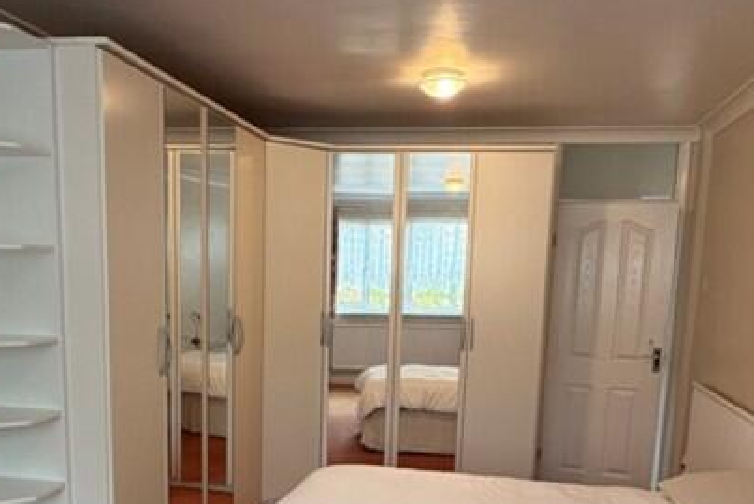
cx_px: 365
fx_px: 775
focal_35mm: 37
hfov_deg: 51.9
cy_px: 409
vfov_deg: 34.8
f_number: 2.2
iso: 200
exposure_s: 1/100
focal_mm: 2.22
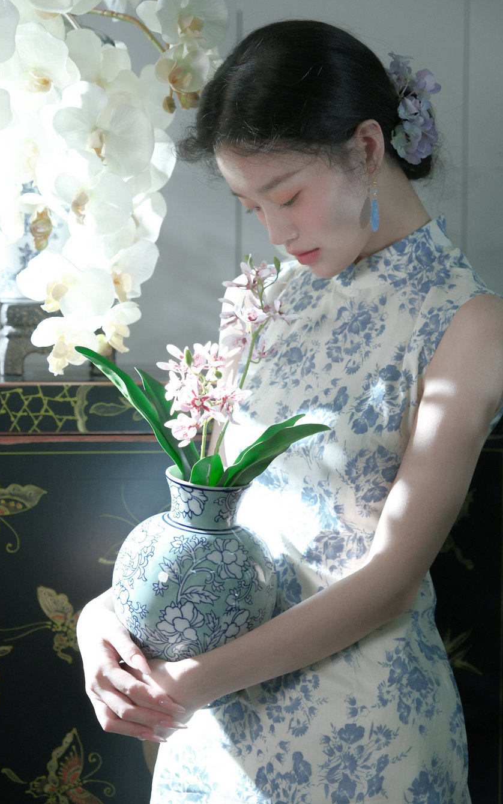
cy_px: 400
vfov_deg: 26.8
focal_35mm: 77
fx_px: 1688
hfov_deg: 16.9
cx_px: 236
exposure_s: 1/250
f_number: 2.8
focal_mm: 50
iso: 500
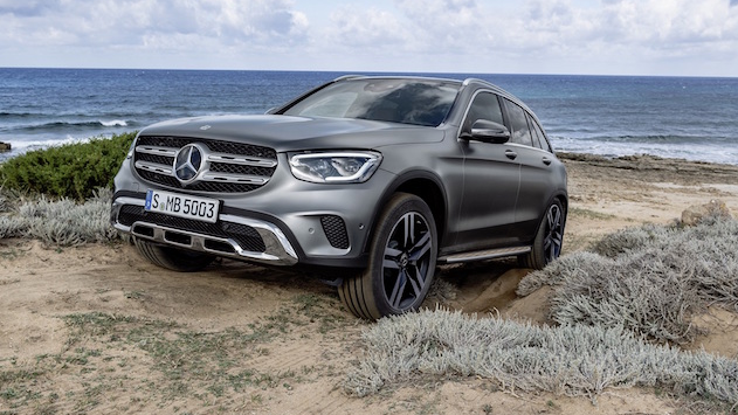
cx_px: 365
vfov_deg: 34.6
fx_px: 665
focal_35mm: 34
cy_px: 192
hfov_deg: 58.0
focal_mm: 32
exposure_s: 1/320
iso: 200
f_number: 10
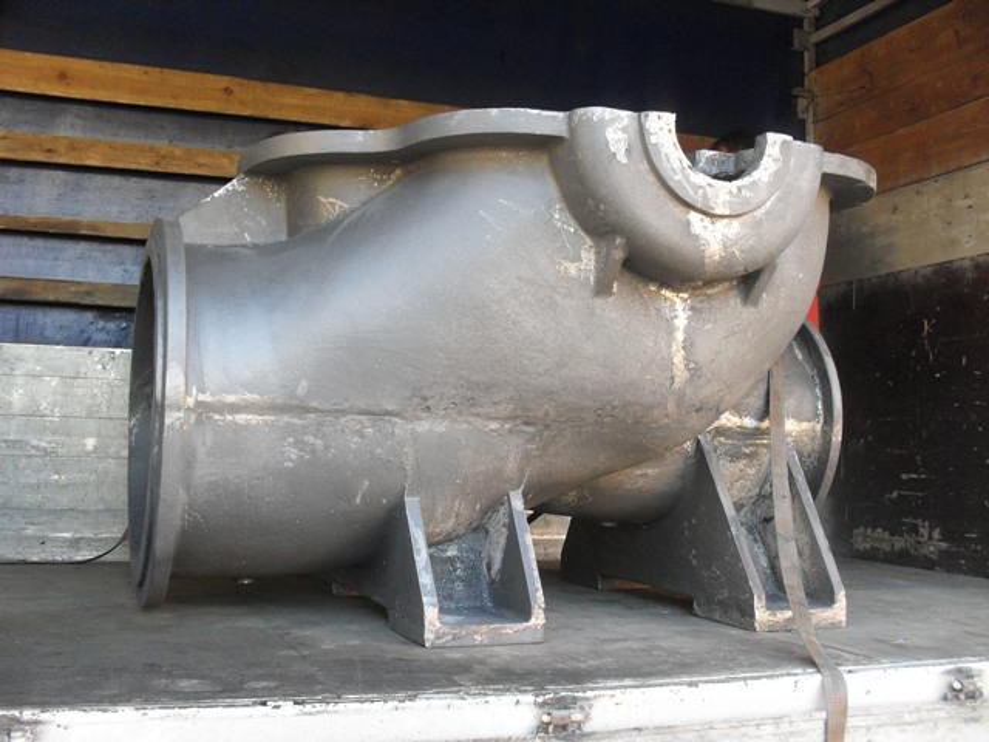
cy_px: 371
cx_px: 494
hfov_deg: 49.0
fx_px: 1086
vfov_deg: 37.7
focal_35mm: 38
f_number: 2.8
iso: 100
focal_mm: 6.3
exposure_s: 1/90
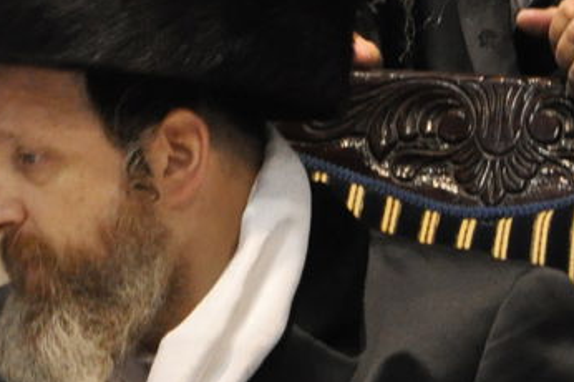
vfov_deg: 1.5
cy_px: 378
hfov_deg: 2.3
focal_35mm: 910
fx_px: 14495
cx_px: -131
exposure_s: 1/80
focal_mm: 150
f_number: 8
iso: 1600
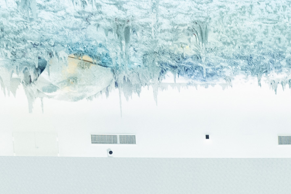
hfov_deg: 11.8
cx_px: 487
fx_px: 1318
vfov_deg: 7.4
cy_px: 583
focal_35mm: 163
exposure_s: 1/125
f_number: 4.5
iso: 3200
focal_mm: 24
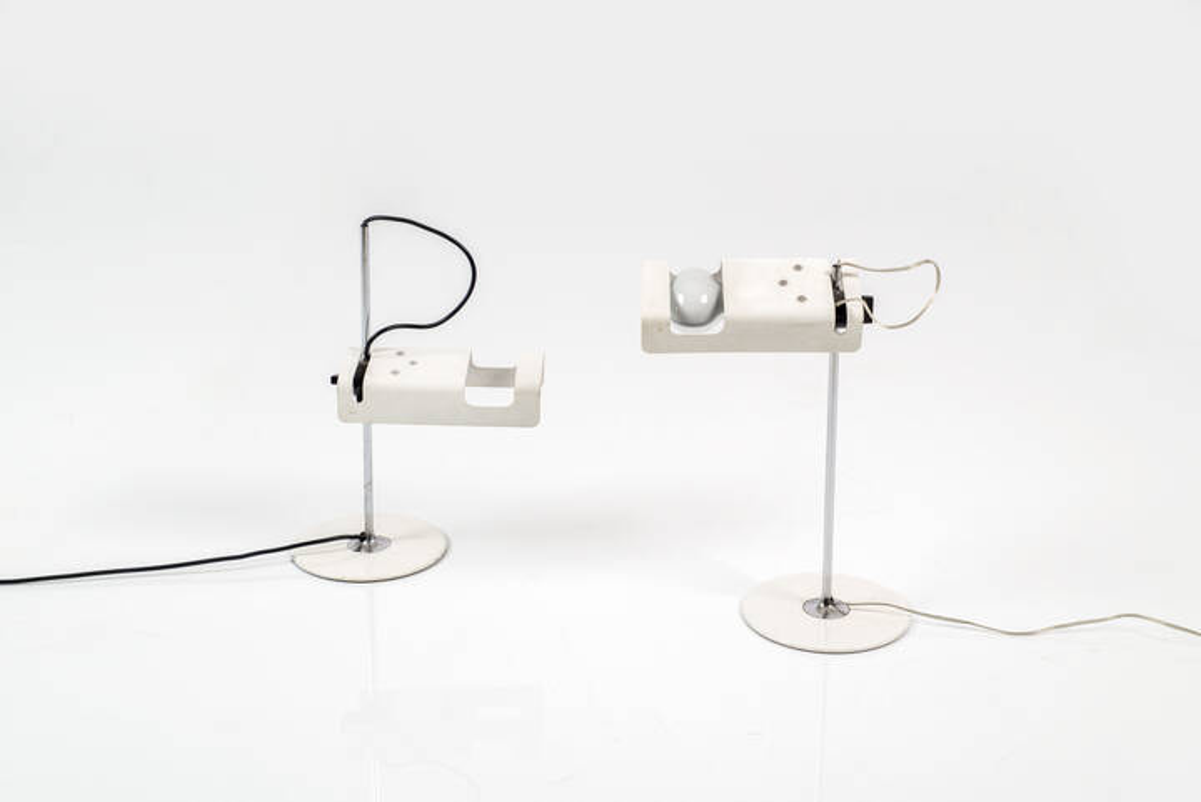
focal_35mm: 50
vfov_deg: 27.0
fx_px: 1669
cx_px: 600
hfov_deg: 39.6
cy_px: 401
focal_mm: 50
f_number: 10
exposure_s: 1/200
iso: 100
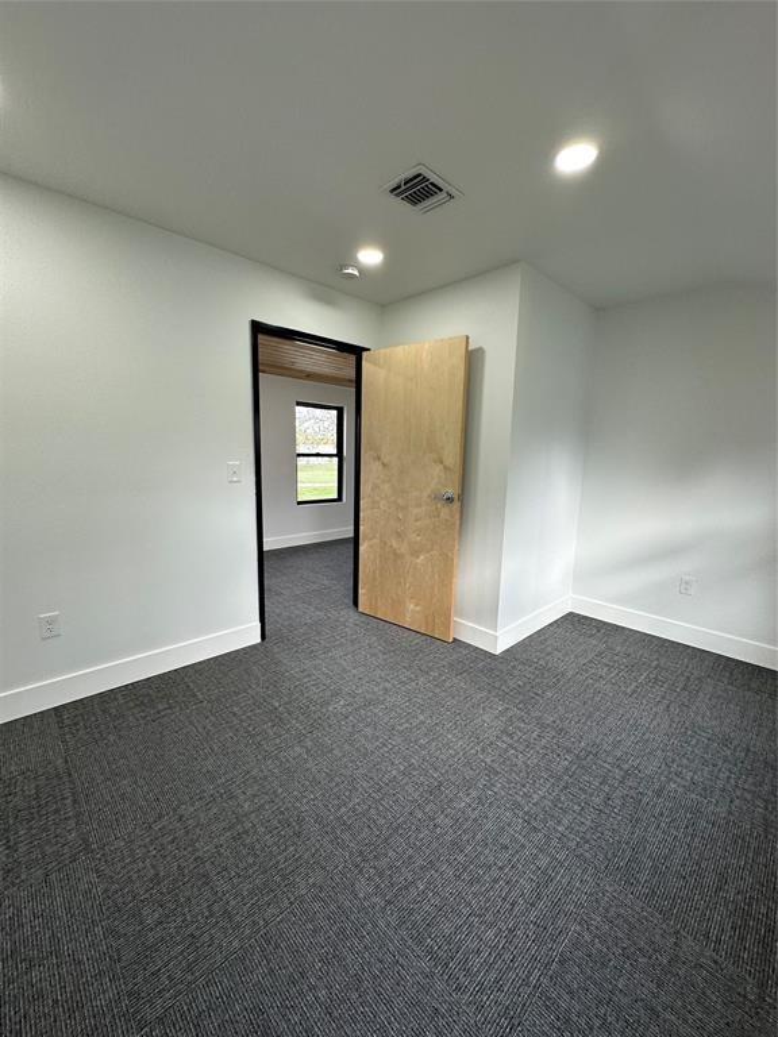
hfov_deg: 85.7
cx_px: 389
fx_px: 420
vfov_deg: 102.1
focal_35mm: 14
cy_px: 518
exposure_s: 1/120
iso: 125
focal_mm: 2.22
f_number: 2.2
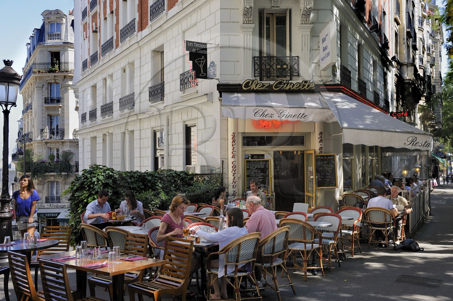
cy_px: 150
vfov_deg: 38.8
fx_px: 427
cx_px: 226
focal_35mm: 34
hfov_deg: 55.8
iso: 200
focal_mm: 34
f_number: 5
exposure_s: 1/200
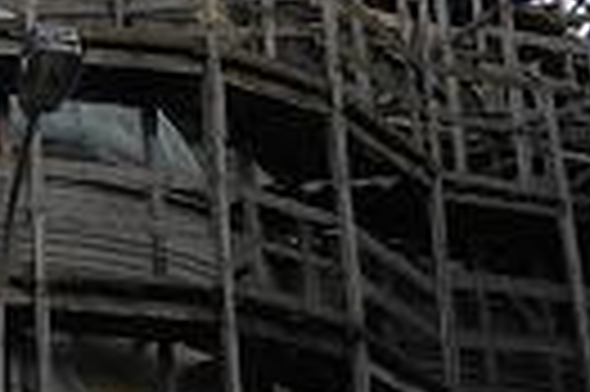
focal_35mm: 183
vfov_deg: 7.3
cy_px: -266
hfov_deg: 10.9
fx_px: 2995
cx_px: -207
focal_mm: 9.7
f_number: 3.2
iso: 100
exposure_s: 1/50
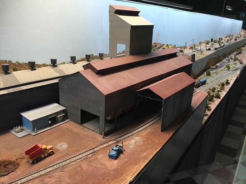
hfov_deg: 61.7
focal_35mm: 29
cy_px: 92
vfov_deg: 48.2
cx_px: 123
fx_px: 206
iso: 100
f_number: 2.2
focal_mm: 4.15
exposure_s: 1/33
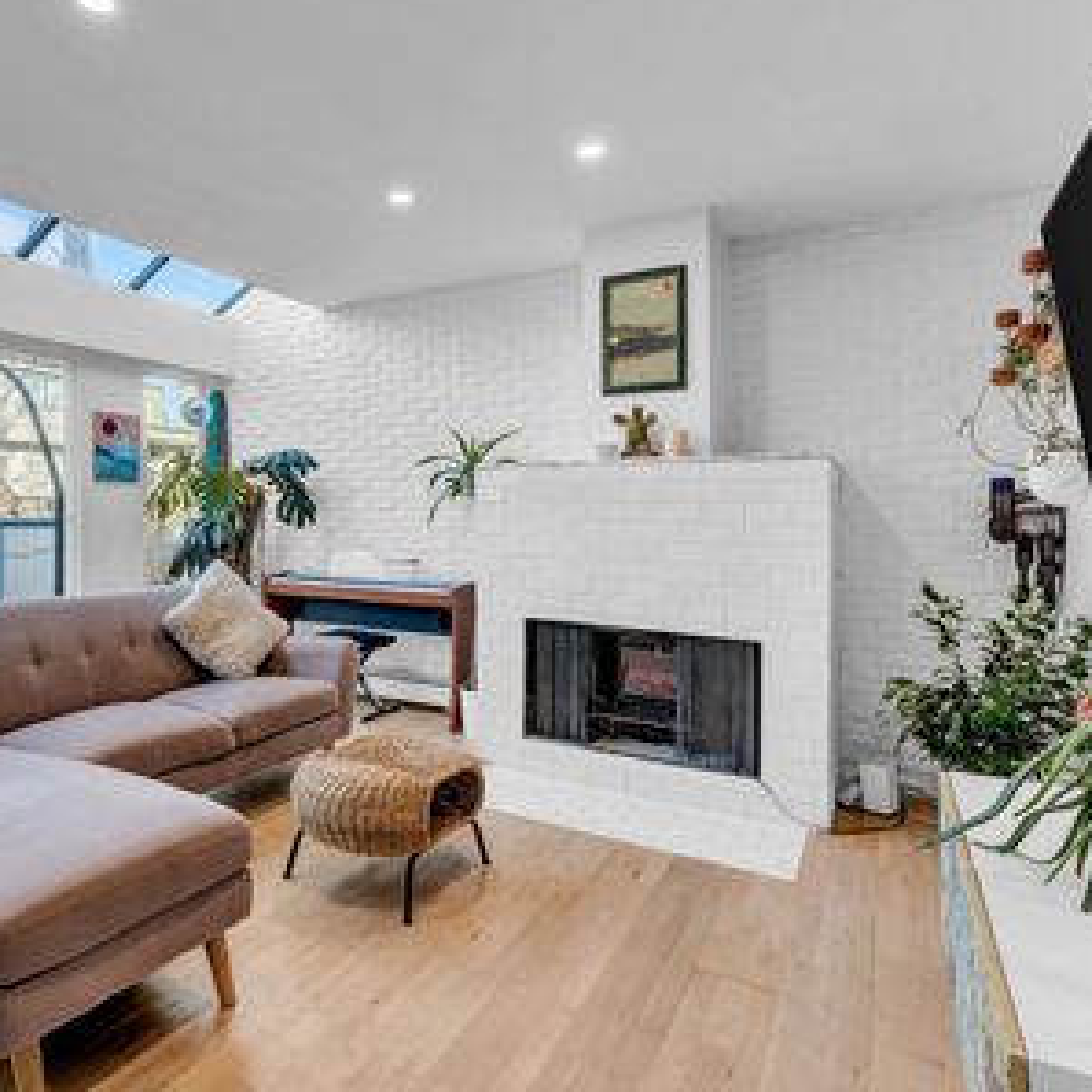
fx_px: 714
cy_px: 528
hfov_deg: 73.7
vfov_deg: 74.8
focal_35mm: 20
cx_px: 415
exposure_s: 1/30
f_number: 8
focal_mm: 14
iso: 320
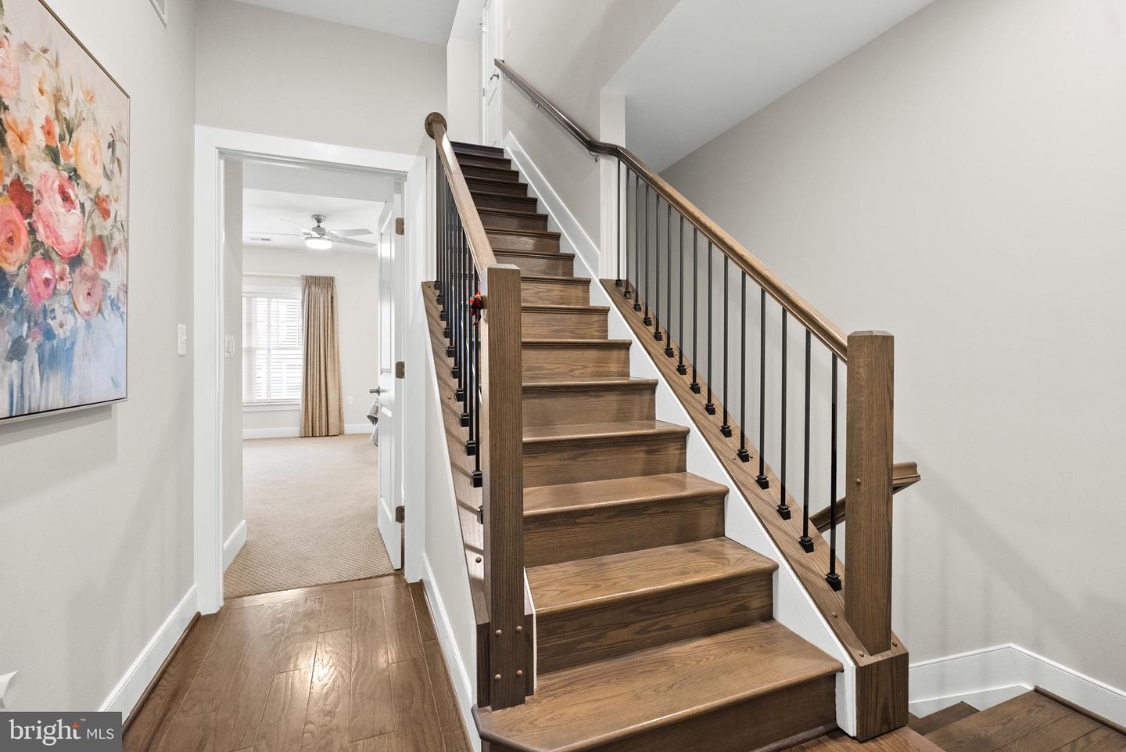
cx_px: 563
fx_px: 501
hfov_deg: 96.7
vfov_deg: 73.8
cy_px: 376
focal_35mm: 16
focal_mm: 16
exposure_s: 1/25
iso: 1600
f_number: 4
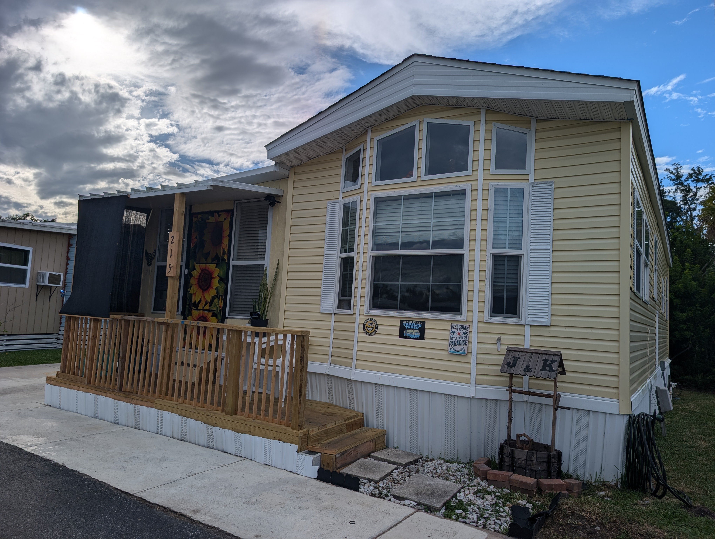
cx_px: 358
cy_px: 270
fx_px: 496
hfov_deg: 71.5
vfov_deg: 56.9
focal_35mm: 24
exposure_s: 1/4405
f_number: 1.68
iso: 19
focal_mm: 6.9
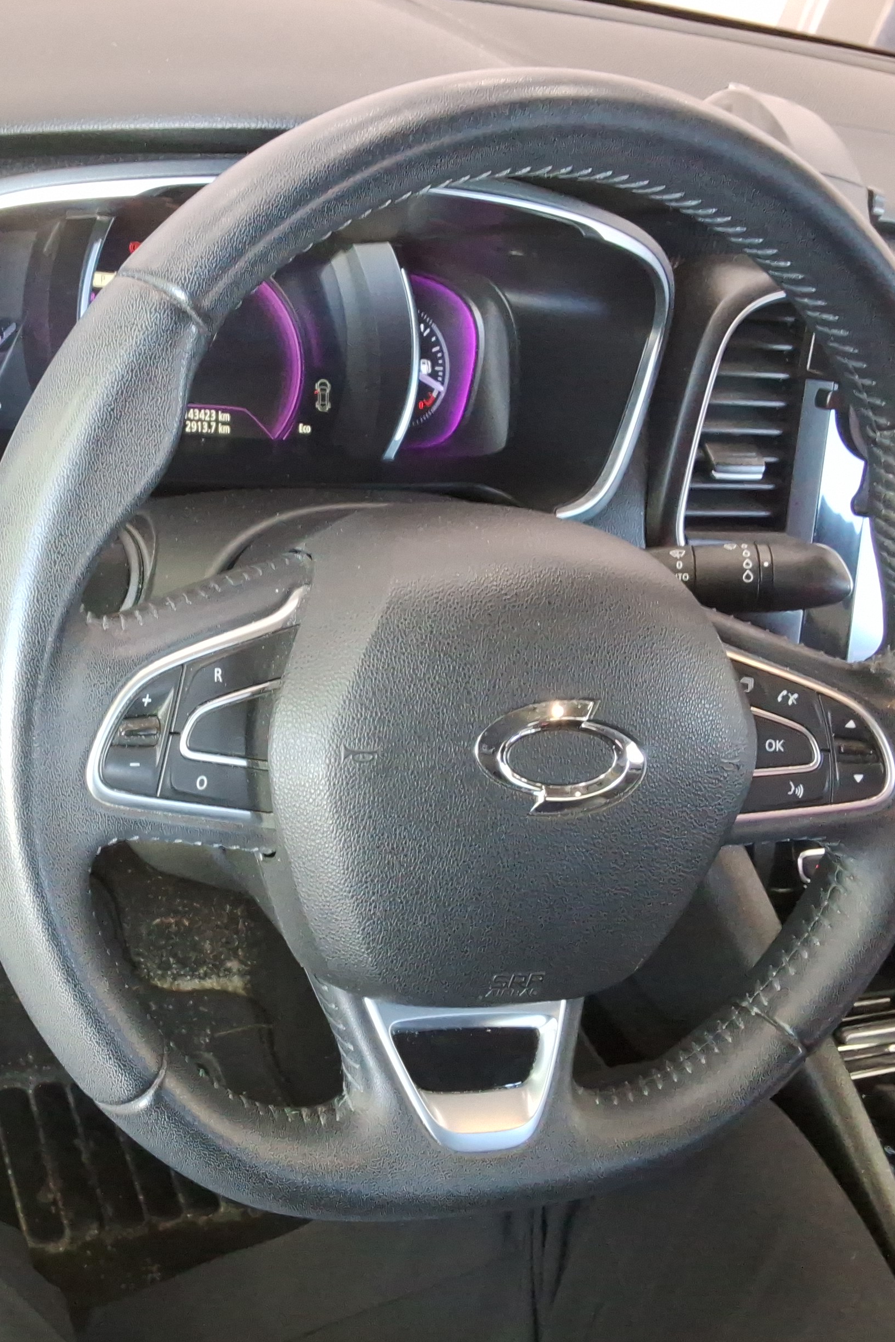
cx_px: 166
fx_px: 1454
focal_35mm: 39
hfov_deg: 33.1
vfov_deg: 49.6
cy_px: 671
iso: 144
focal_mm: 2.91
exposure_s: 1/40
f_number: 1.9
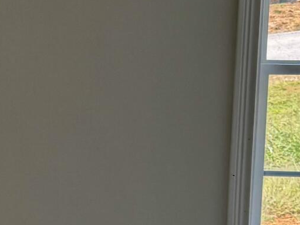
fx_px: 1222
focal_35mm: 141
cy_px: 164
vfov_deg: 10.5
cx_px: -236
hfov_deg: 12.8
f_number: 1.78
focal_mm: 6.76
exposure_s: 1/227
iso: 80
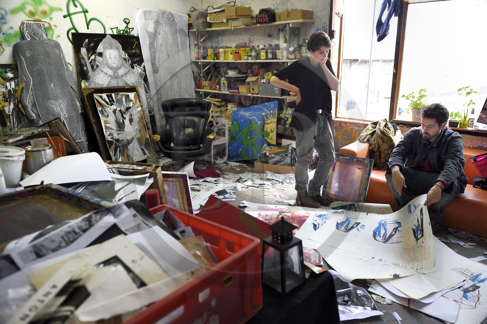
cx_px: 244
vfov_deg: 53.1
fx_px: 324
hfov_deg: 73.8
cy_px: 162
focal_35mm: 24
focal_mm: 24
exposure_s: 1/250
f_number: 4
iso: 1600
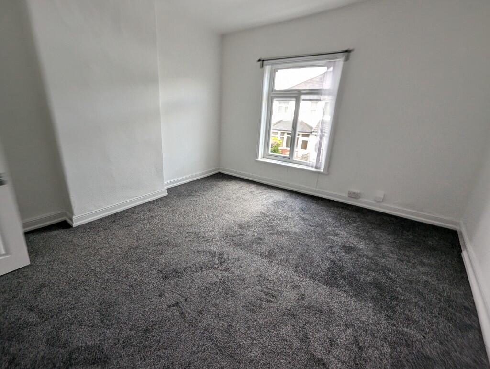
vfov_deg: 90.1
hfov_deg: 106.1
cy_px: 184
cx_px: 245
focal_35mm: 13
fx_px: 184
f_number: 2.2
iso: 51
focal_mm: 1.95
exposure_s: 1/98.2
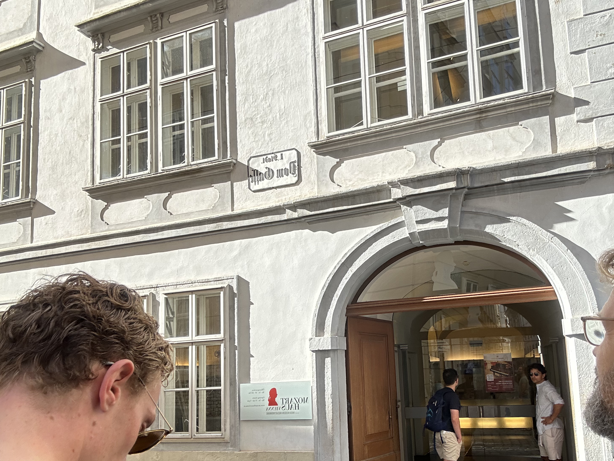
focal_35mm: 32
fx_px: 568
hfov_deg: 56.7
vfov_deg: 43.6
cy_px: 302
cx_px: 335
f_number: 1.9
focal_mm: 2.69
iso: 25
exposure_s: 1/247
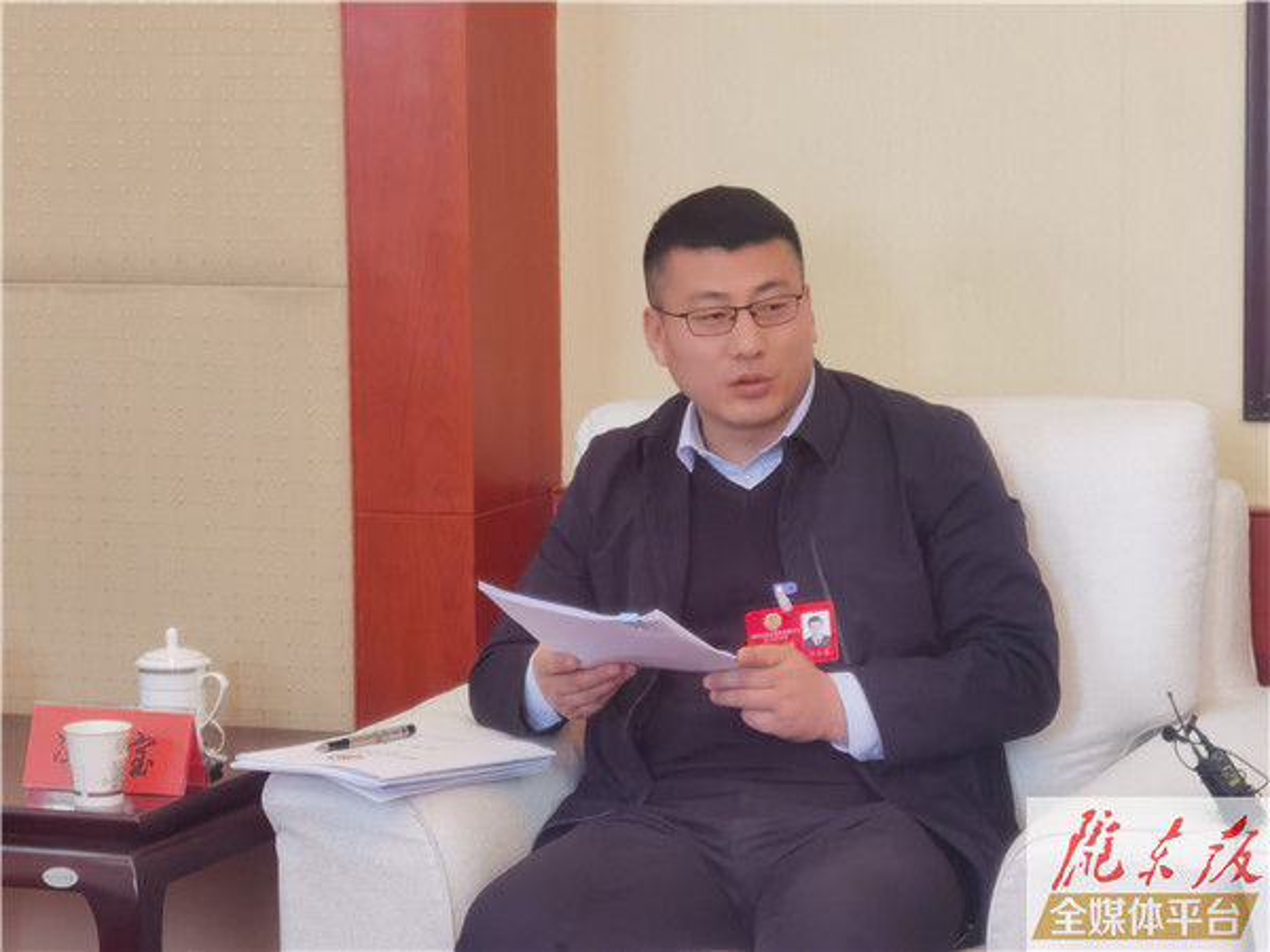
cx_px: 635
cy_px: 476
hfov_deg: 16.3
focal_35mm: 121
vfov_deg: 12.2
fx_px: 4439
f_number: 1.9
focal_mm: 6.71
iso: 160
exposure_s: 1/50
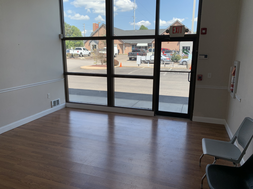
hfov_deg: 67.3
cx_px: 126
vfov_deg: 53.1
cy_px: 94
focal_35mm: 26
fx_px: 190
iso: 25
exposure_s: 1/616
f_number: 1.8
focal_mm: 4.25
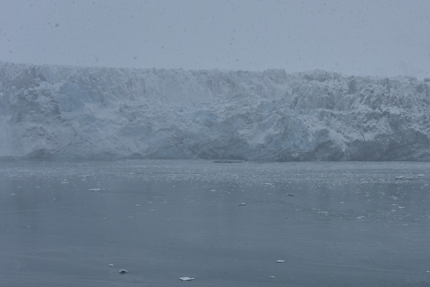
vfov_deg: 18.4
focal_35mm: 74
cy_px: 158
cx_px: 303
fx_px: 884
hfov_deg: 27.1
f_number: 7.1
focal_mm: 52
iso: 100
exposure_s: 1/200
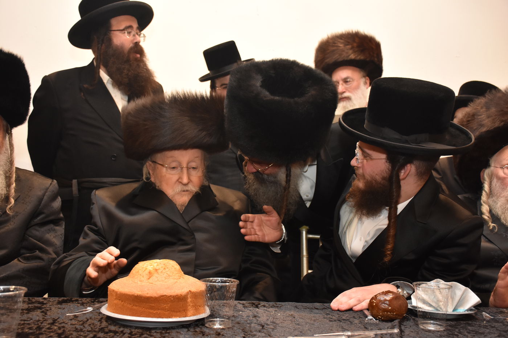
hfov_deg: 49.6
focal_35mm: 39
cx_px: 254
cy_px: 169
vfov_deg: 34.2
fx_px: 550
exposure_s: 1/60
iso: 1600
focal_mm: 26
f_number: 5.6
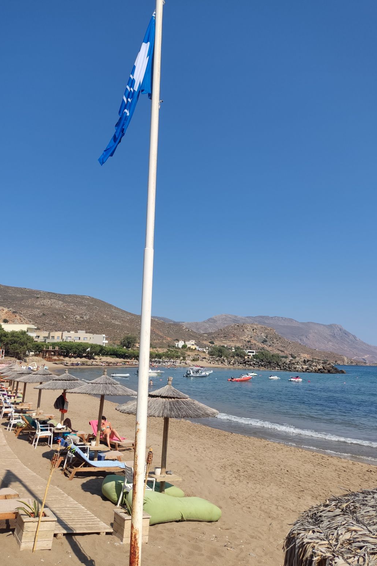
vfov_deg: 67.4
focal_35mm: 27
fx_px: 424
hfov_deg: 47.8
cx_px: 167
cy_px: 276
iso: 50
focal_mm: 4.71
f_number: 1.79
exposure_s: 1/1630
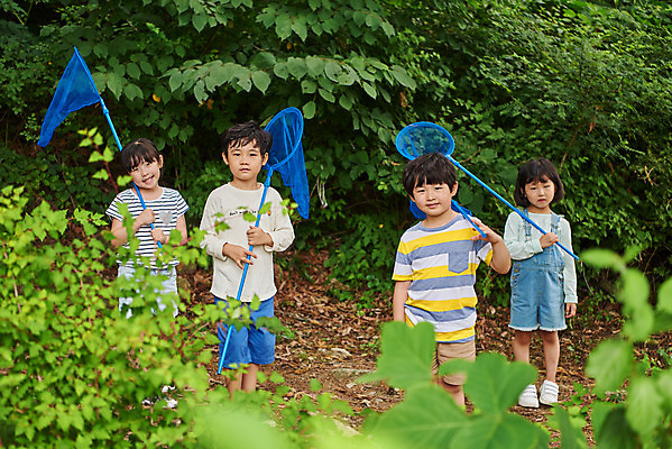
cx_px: 336
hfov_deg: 28.8
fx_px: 1307
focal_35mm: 70
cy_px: 224
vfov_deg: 19.5
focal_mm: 70
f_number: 2.8
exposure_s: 1/800
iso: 400
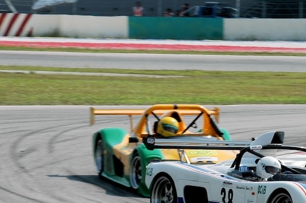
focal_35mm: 555
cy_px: 153
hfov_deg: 3.7
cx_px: 279
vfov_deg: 2.5
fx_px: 4710
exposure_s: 1/200
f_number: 13
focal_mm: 200
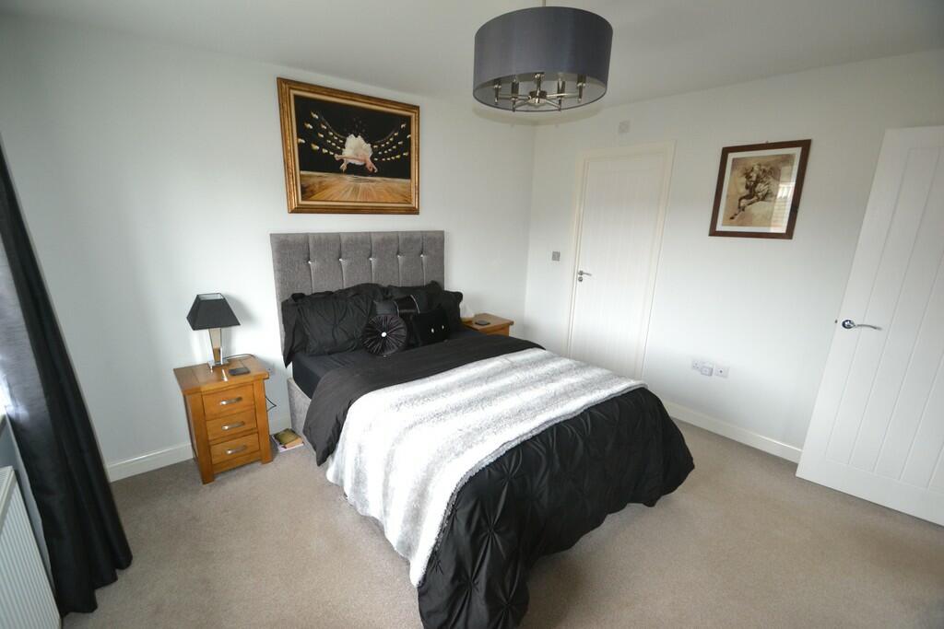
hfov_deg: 100.4
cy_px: 314
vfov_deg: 77.3
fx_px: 393
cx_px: 472
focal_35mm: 15
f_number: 3.5
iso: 1000
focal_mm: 10
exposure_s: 1/60
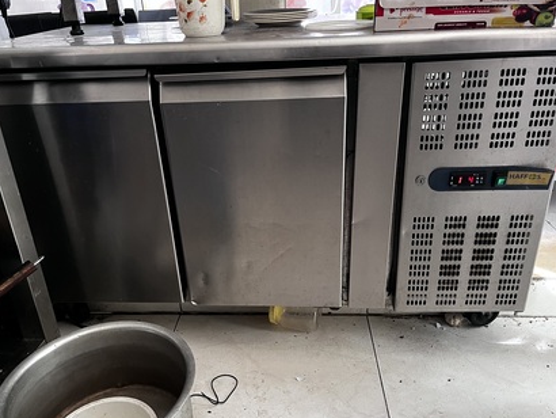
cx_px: 258
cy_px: 223
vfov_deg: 48.2
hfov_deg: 61.6
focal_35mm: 29
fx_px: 466
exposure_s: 1/54
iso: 500
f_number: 1.6
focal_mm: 5.1
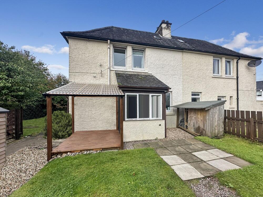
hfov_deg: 102.1
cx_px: 132
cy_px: 98
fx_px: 106
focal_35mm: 14
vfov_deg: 85.7
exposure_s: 1/831
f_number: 2.2
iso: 50
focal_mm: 2.22
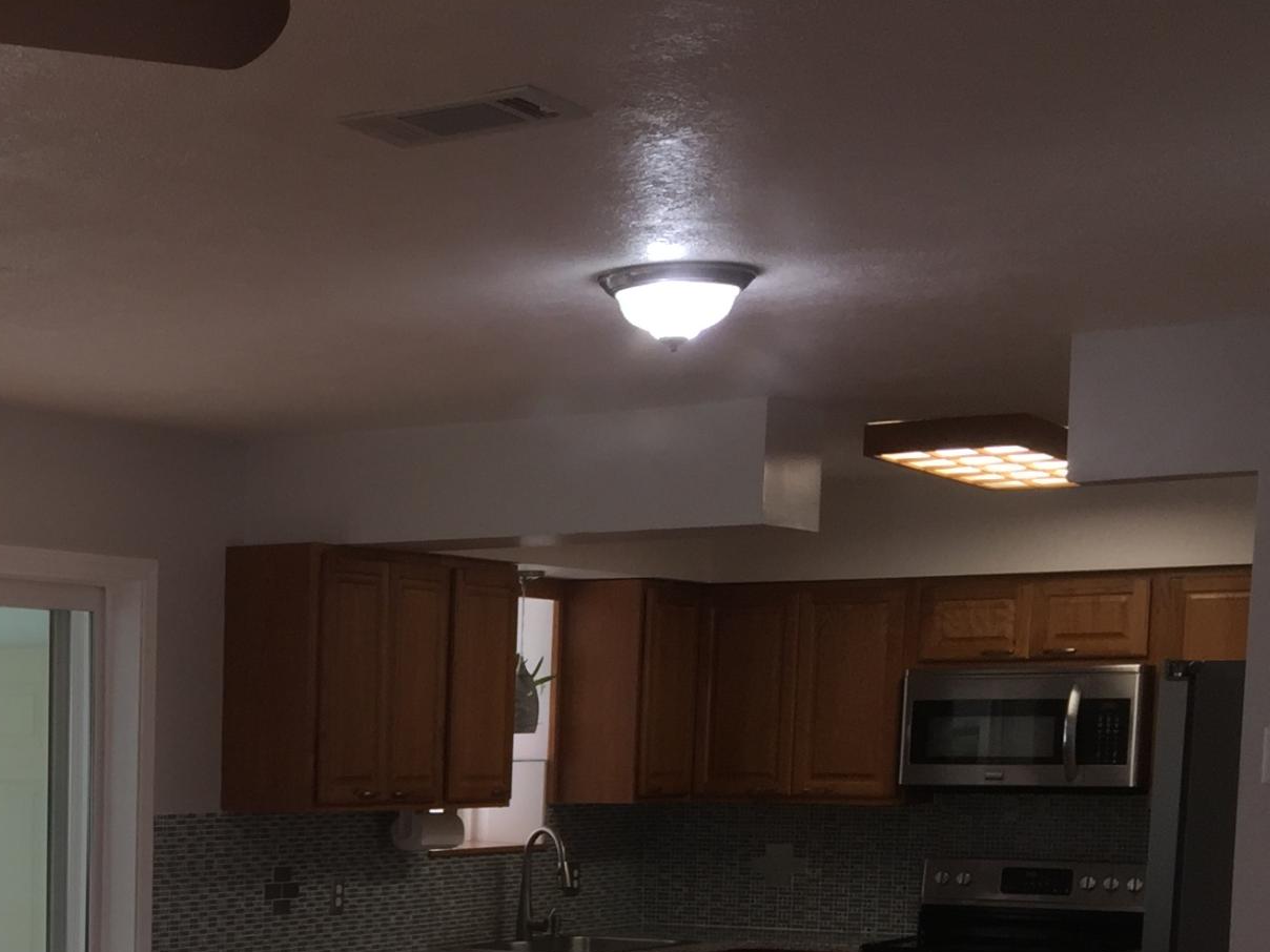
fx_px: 2642
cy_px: 1090
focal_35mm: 72
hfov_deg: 25.1
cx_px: -130
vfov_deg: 19.4
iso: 32
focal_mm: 4.15
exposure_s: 1/54
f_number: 2.2
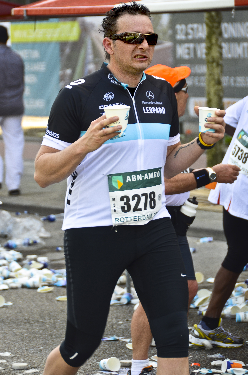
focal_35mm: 195
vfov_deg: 10.6
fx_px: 2024
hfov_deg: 7.0
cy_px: 188
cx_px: 124
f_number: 5.6
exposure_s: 1/200
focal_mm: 130
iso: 200
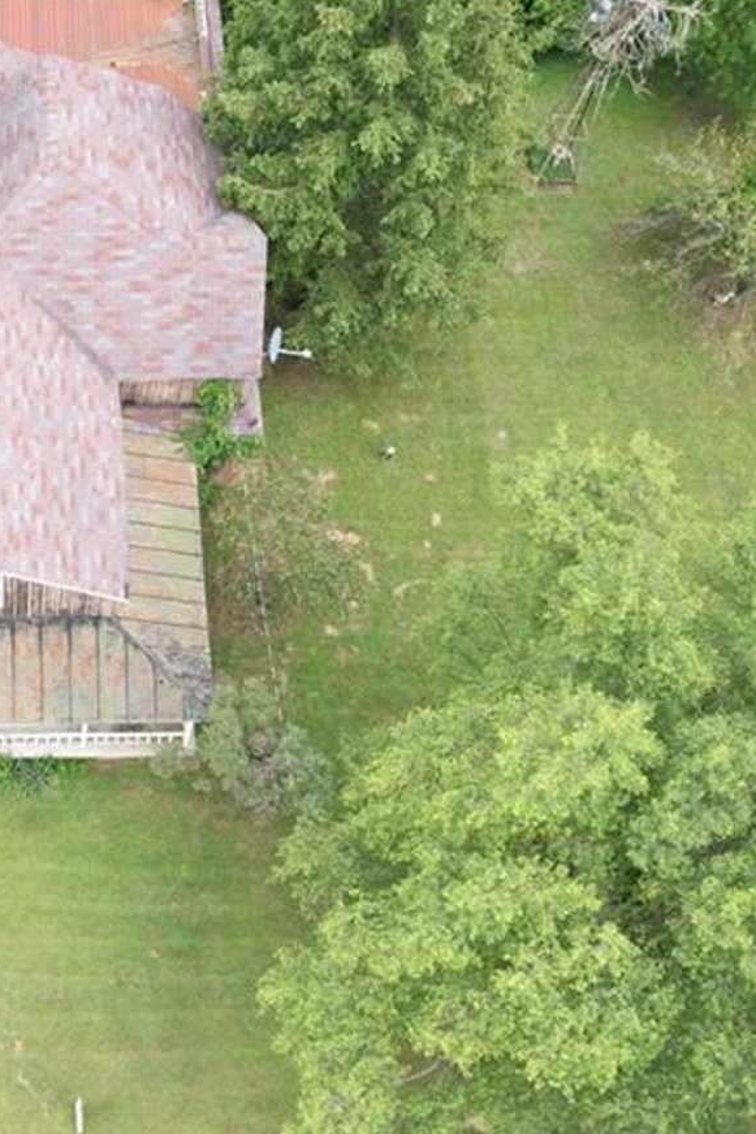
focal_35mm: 43
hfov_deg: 29.4
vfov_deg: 45.4
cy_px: 624
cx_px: 21
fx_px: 1355
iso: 100
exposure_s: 1/320
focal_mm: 8.38
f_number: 2.8
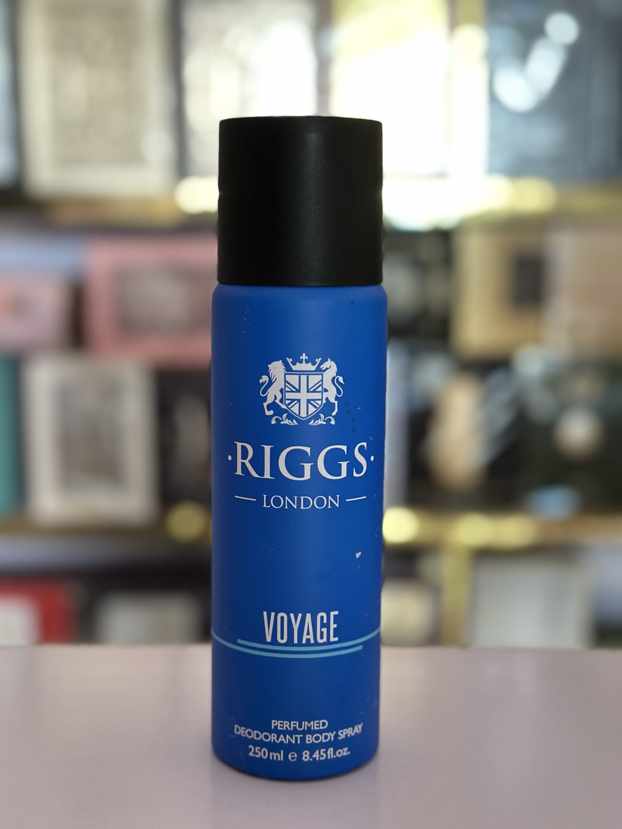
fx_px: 1150
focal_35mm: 48
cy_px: 414
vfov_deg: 39.7
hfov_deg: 30.3
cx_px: 311
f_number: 1.78
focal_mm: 6.86
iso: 400
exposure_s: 1/54
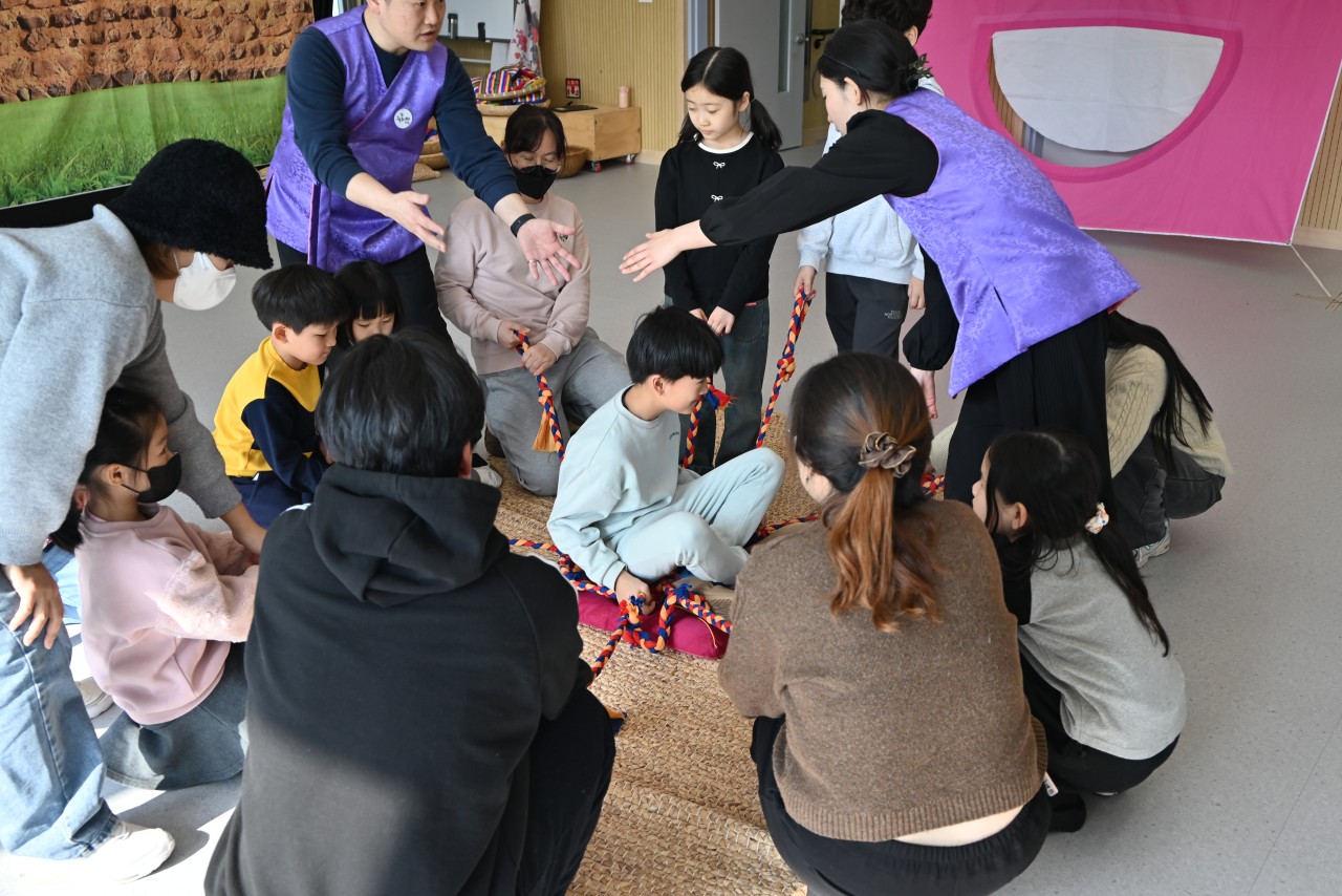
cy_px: 448
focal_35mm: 32
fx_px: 1212
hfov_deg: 58.0
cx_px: 671
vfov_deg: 40.6
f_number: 4.8
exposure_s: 1/250
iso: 400
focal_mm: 32.5
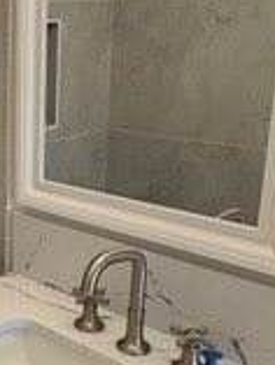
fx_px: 603
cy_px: 216
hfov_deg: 23.0
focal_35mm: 57
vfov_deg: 33.7
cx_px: -77
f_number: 2.2
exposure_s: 1/60
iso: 200
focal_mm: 2.22
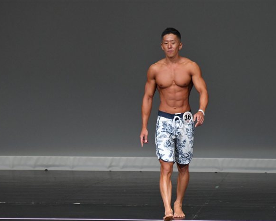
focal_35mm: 429
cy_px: 121
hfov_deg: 4.5
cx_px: 154
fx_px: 3504
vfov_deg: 3.6
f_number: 5.6
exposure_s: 1/400
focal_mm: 230
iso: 4000
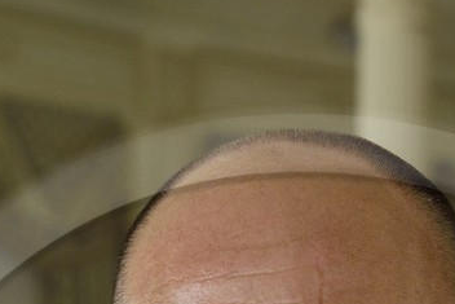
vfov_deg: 6.4
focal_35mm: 209
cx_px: 302
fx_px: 2642
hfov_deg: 9.8
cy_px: 651
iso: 400
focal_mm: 46
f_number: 5
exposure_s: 1/250
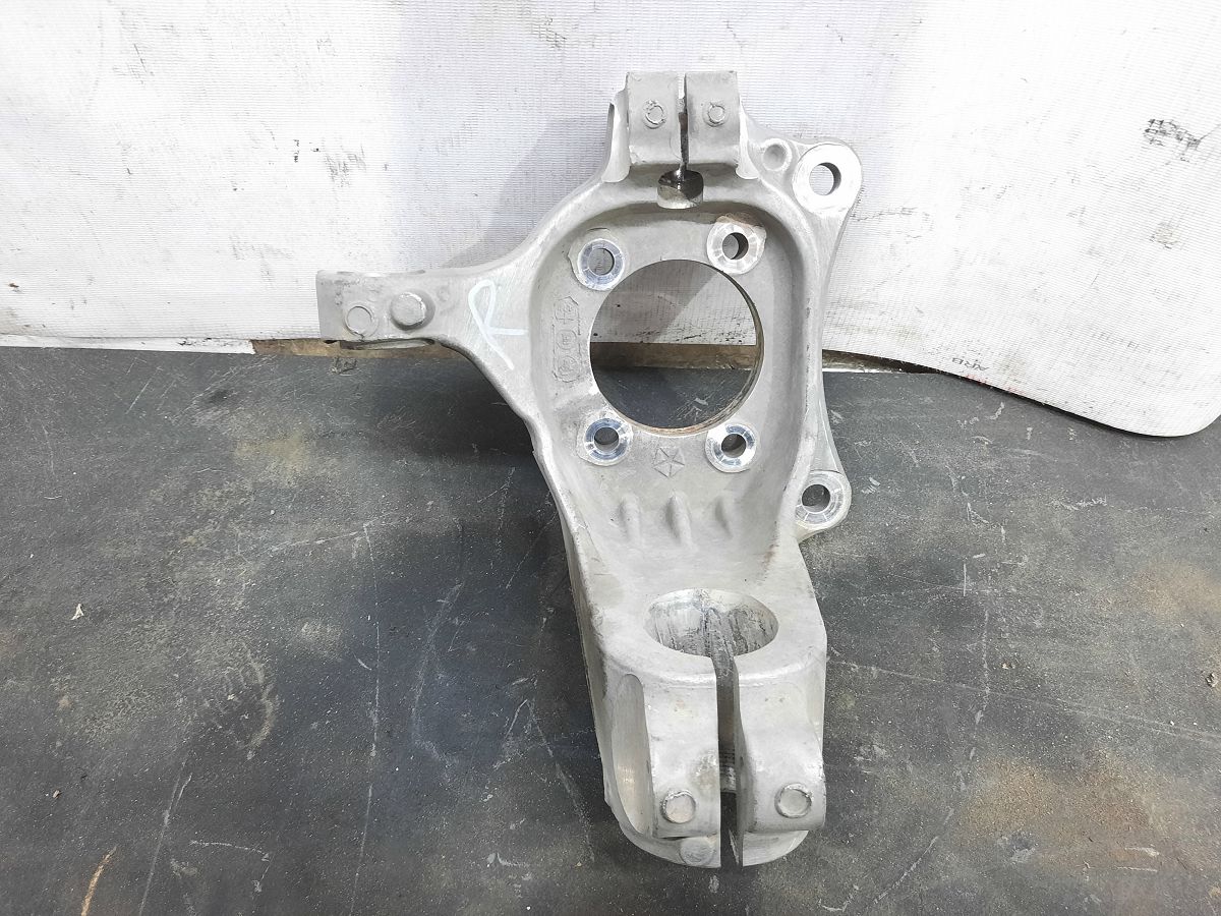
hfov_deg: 69.4
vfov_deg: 54.9
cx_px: 610
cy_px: 458
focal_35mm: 25
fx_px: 882
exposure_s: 1/33
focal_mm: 4.6
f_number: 2
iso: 320
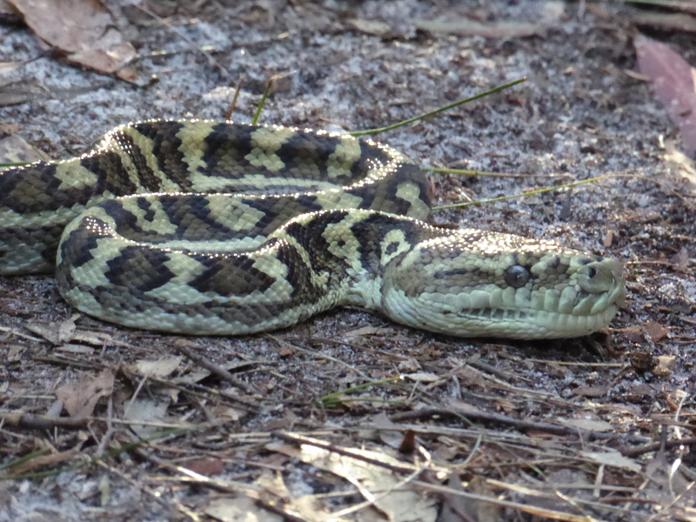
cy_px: 261
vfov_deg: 1.9
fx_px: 16085
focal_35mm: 800
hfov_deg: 2.5
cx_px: 348
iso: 1600
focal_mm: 129
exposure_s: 1/40
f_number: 6.4
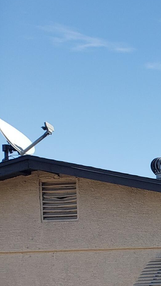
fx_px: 698
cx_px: 464
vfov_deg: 21.9
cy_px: 319
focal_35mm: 92
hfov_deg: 10.2
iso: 50
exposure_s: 1/887
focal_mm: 4.3
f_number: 2.4
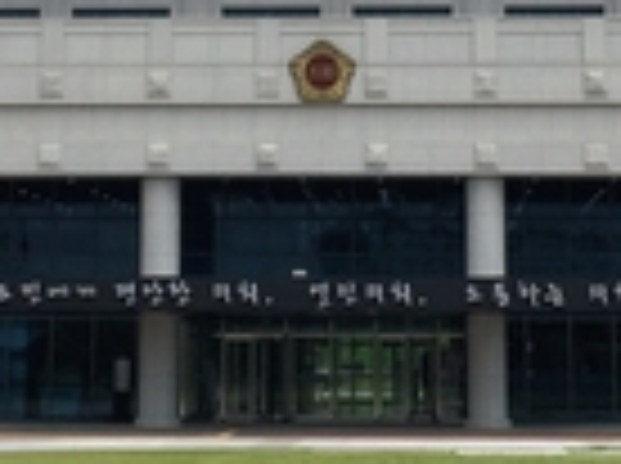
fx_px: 2185
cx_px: 328
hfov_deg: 16.2
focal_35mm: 122
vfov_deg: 12.0
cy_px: 43
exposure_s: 1/3049
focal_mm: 4.15
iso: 32
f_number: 2.2
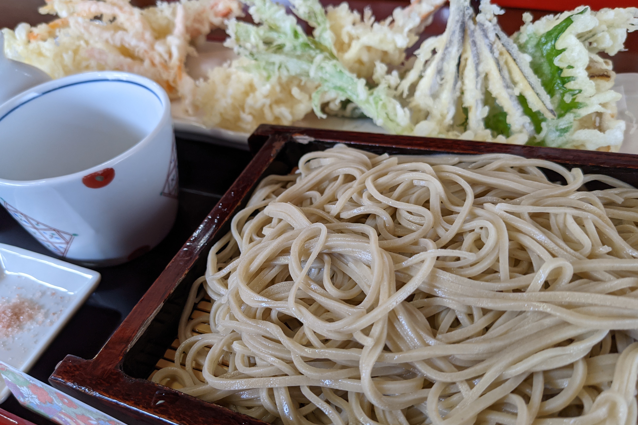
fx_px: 514
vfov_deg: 44.9
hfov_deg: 63.7
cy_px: 227
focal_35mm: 29
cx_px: 317
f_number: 1.73
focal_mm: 4.38
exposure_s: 1/34
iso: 65
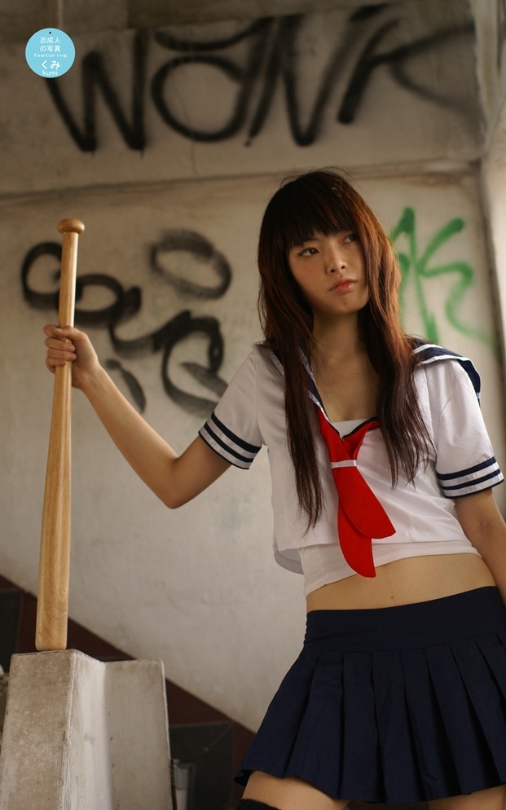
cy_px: 407
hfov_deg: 16.9
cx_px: 263
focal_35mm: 77
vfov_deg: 26.8
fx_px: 1699
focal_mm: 50
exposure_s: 1/125
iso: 100
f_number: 2.8
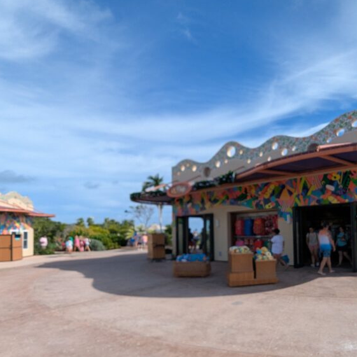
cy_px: 221
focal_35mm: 21
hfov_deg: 69.7
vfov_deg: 71.1
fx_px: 245
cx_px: 243
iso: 48
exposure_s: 1/1653
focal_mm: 1.95
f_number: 2.2
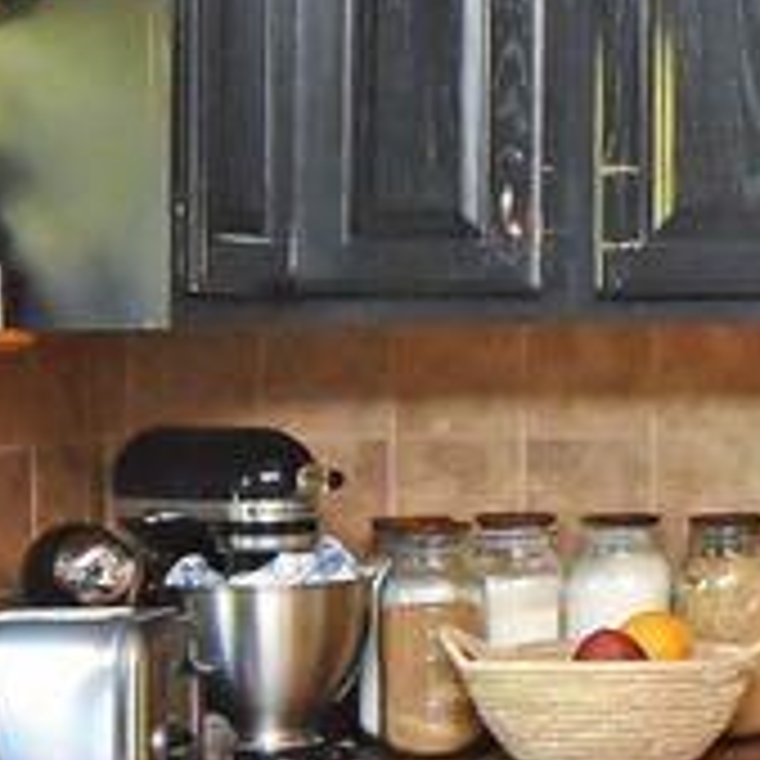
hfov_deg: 12.9
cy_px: 427
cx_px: 1394
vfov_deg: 14.3
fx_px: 3030
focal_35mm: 122
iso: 1600
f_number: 4
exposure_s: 1/60
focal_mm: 10
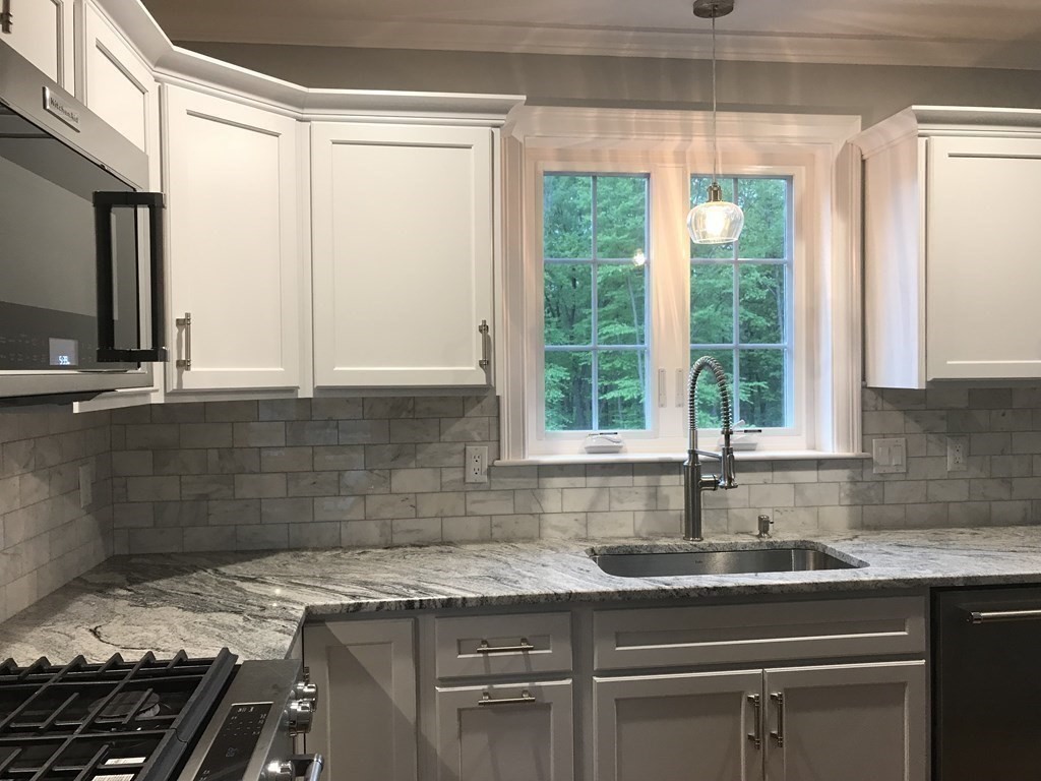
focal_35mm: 28
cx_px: 520
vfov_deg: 49.7
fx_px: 842
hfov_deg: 63.4
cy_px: 390
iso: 25
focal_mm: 3.99
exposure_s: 1/30
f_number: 1.8
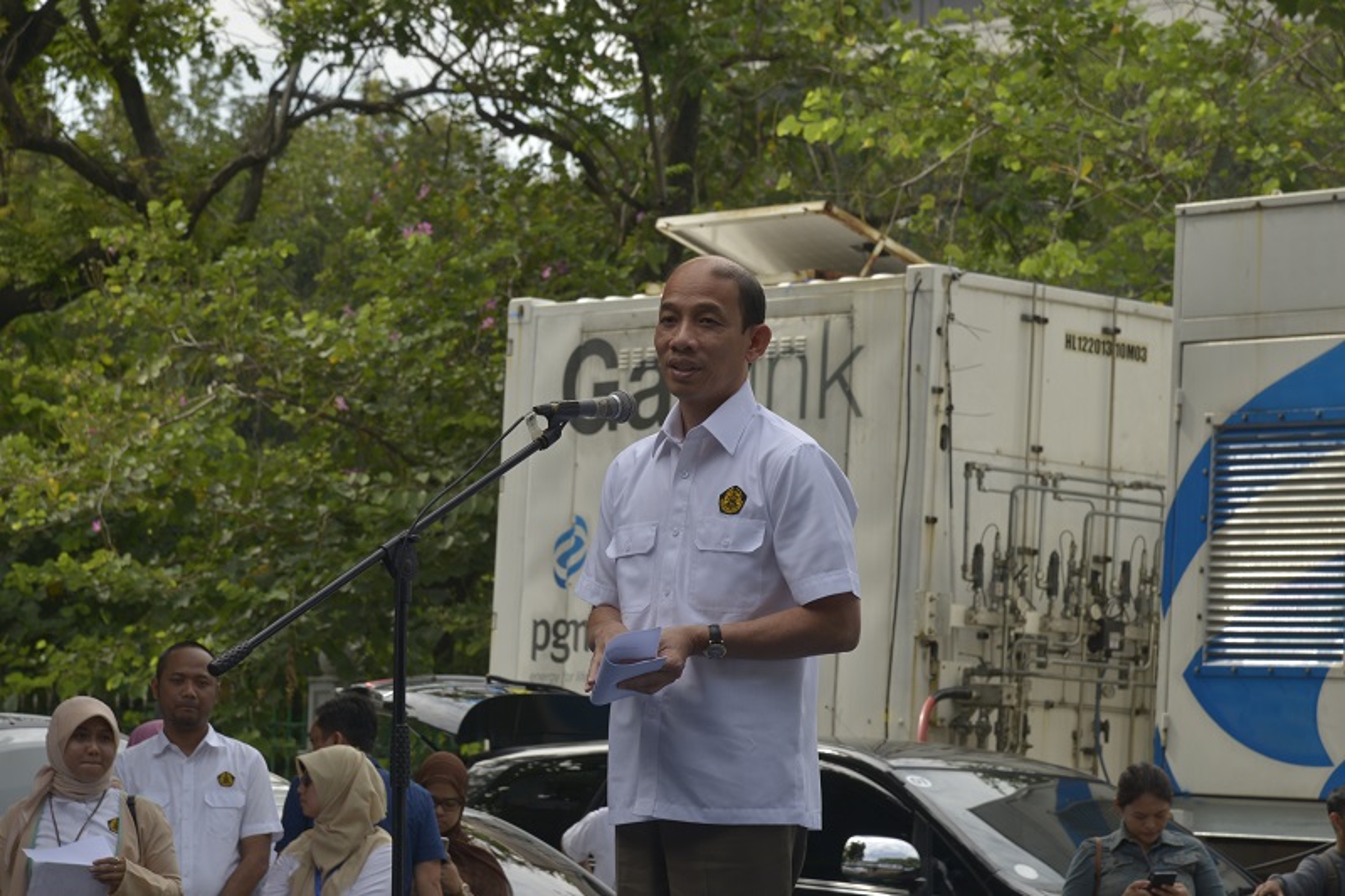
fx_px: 4482
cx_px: 672
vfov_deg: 11.4
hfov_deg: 17.1
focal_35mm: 120
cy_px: 448
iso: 400
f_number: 10
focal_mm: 120
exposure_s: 1/320
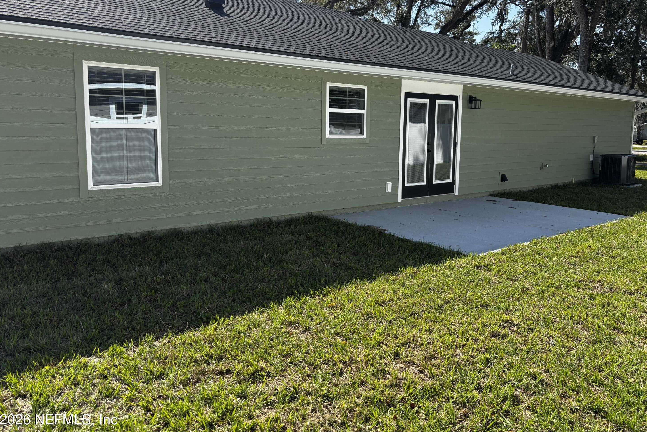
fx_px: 503
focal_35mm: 28
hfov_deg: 65.5
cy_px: 191
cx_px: 323
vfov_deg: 46.3
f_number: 1.6
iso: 50
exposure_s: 1/1845
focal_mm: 5.96
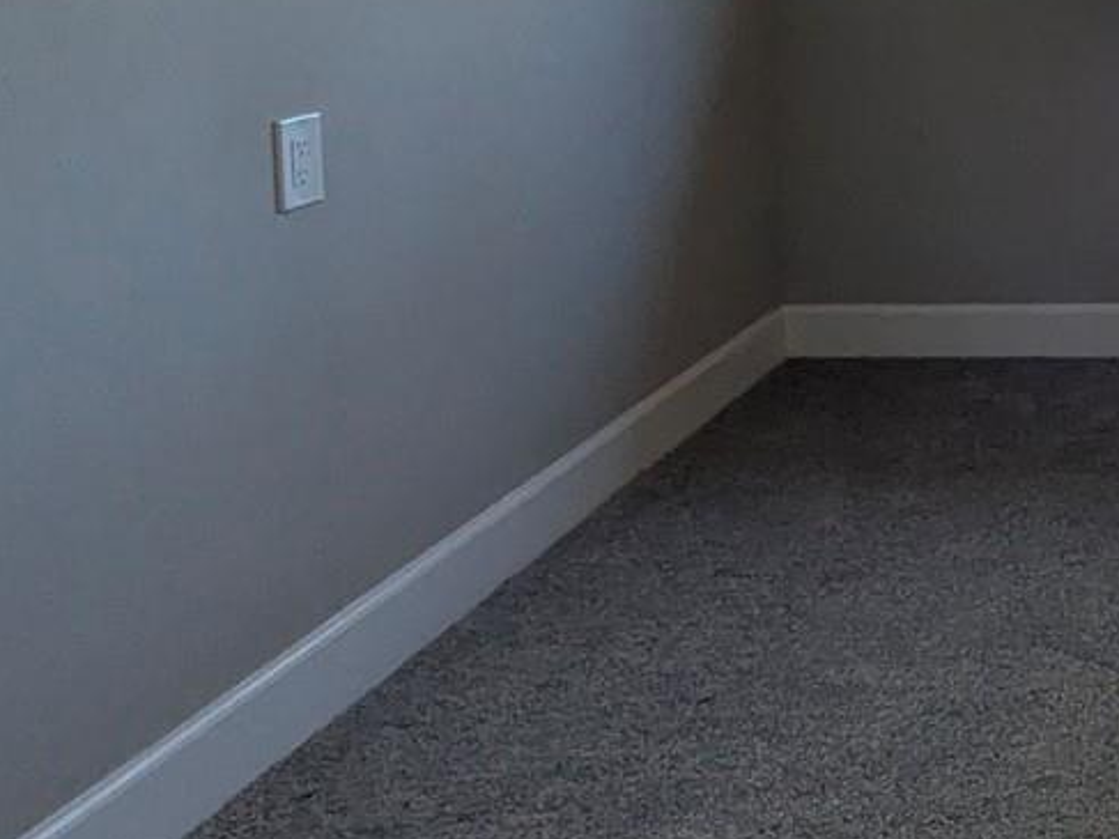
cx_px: 1358
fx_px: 1487
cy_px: -11
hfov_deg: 33.3
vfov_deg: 29.3
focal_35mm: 46
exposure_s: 1/171
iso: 58
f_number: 2.2
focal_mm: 1.85
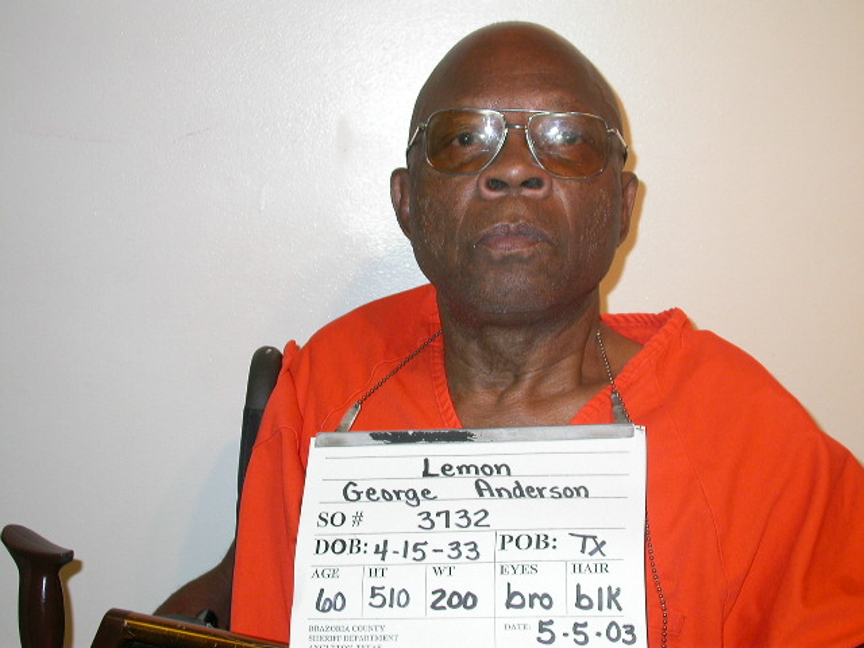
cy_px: 324
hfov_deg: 33.2
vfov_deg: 25.2
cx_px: 432
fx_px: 1448
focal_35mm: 58
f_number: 3
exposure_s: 1/60.3
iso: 100
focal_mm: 12
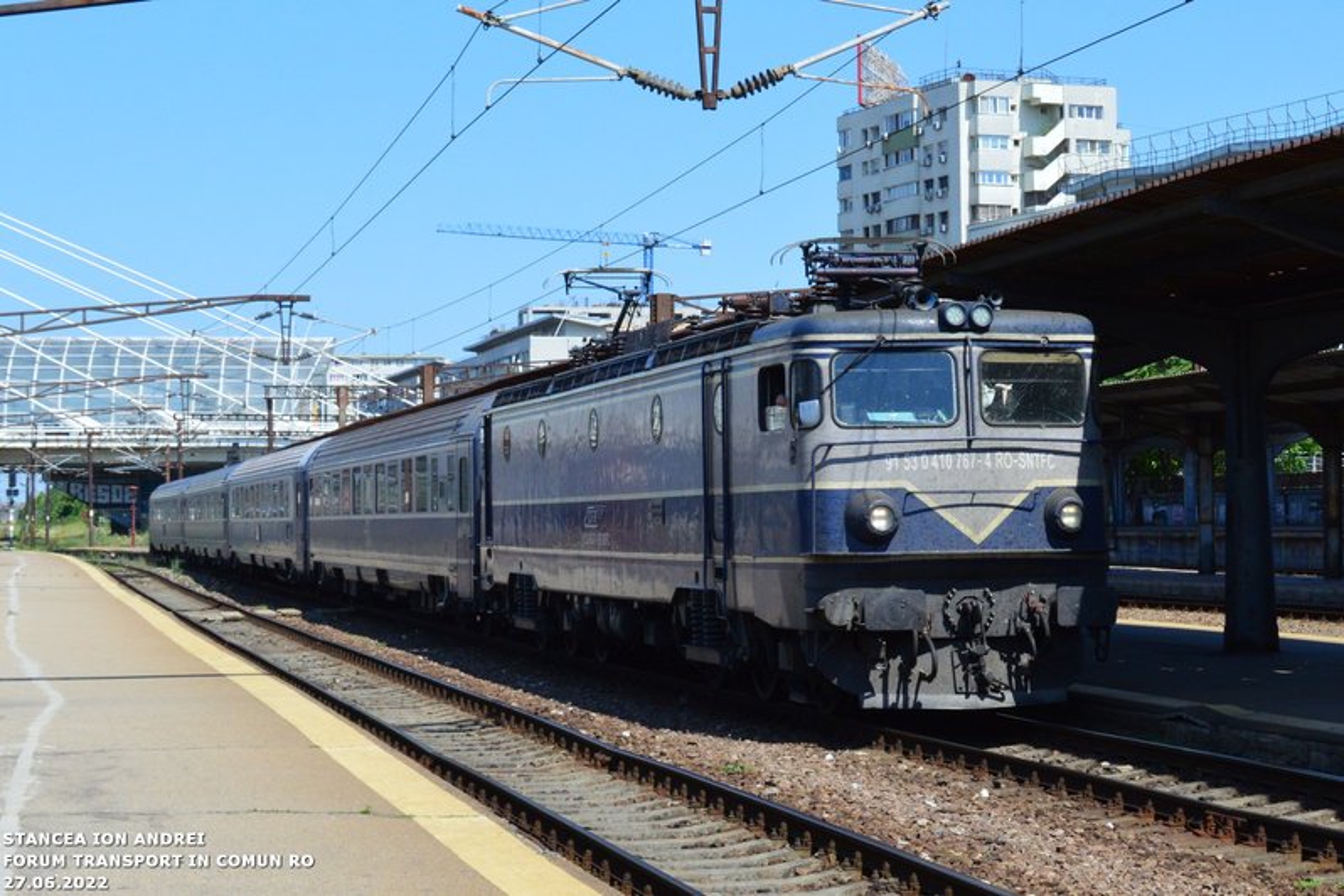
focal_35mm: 57
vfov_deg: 23.8
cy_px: 448
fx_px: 2128
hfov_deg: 35.1
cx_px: 672
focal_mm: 38
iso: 800
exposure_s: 1/640
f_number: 11
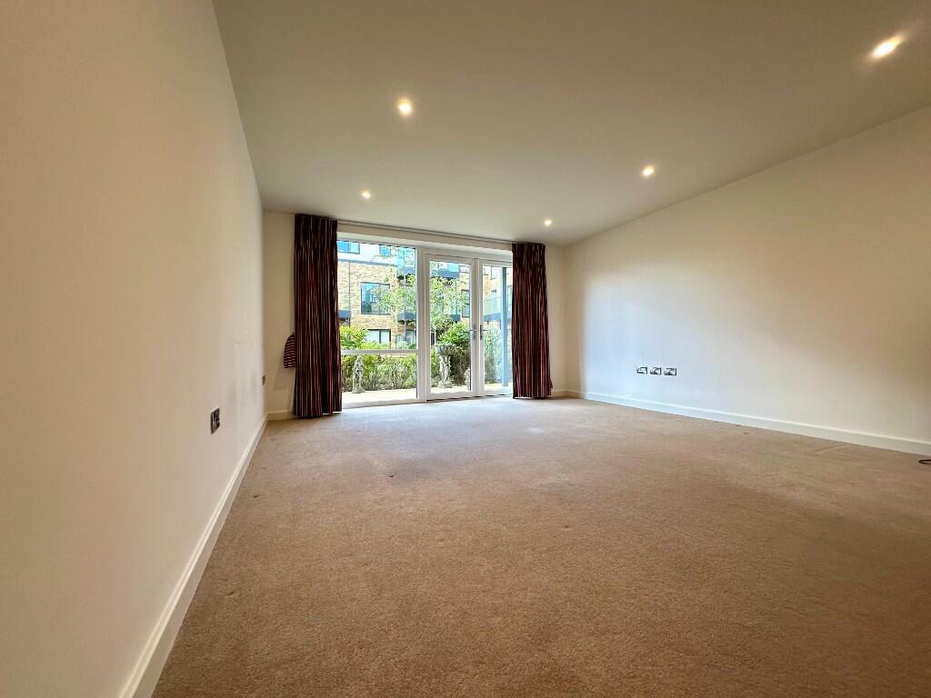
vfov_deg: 85.7
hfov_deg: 102.1
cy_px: 349
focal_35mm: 14
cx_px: 466
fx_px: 377
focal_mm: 2.22
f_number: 2.2
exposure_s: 1/100
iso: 125
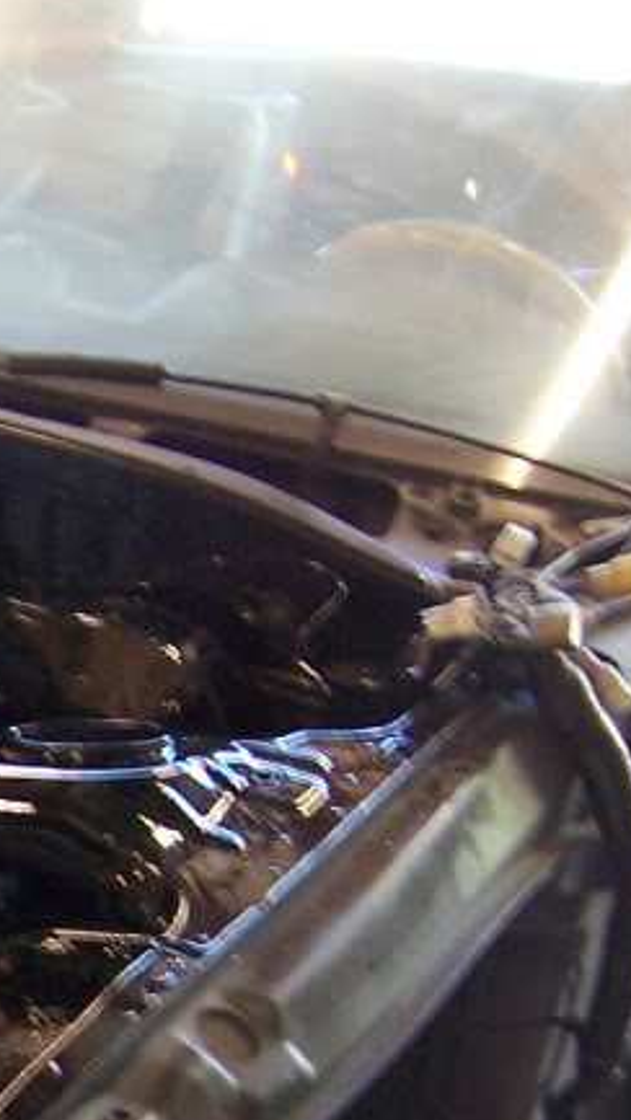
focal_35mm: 85
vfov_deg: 24.5
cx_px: -538
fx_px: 2525
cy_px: 954
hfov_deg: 12.8
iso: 140
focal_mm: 5.5
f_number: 3.4
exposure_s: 1/8
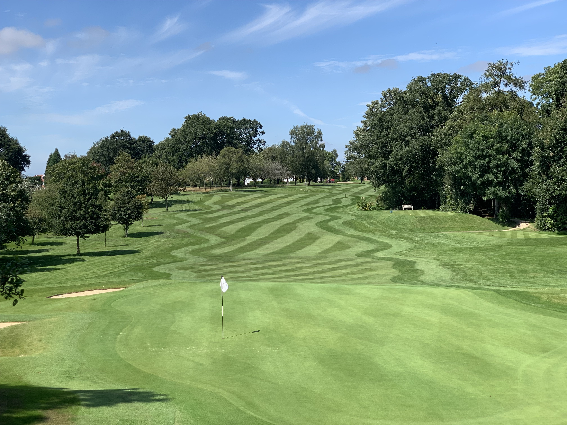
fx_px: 852
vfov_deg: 28.0
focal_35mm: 52
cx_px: 284
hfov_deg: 36.8
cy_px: 212
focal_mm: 6
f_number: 2.4
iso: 16
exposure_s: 1/888
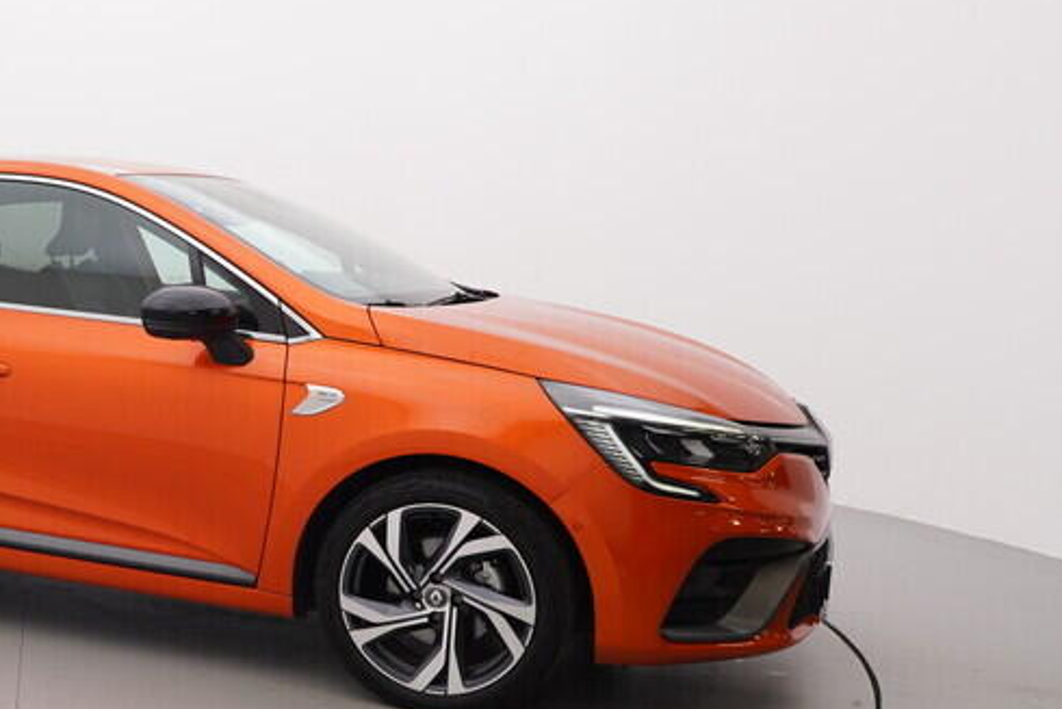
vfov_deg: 28.6
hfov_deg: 37.4
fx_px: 1388
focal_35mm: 47
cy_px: 416
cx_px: -2
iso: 200
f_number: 5.6
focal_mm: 15
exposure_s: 1/80
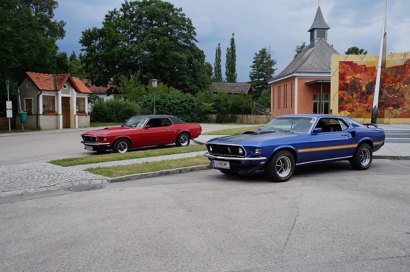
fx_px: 410
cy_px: 136
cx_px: 205
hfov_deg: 53.2
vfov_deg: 36.8
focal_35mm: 36
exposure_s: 1/60
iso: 200
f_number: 11
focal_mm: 24
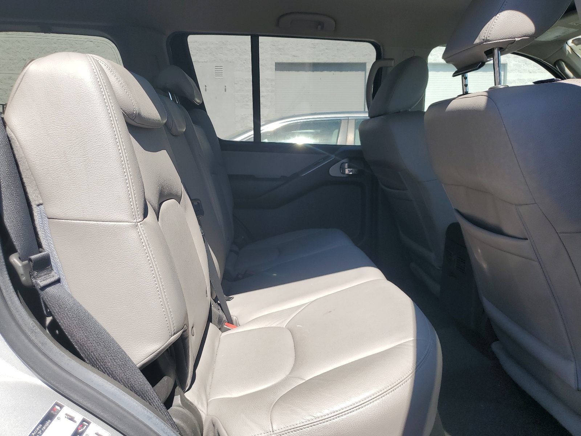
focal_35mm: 26
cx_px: 290
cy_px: 218
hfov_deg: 67.3
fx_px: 436
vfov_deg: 53.1
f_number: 1.5
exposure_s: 1/1429
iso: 50
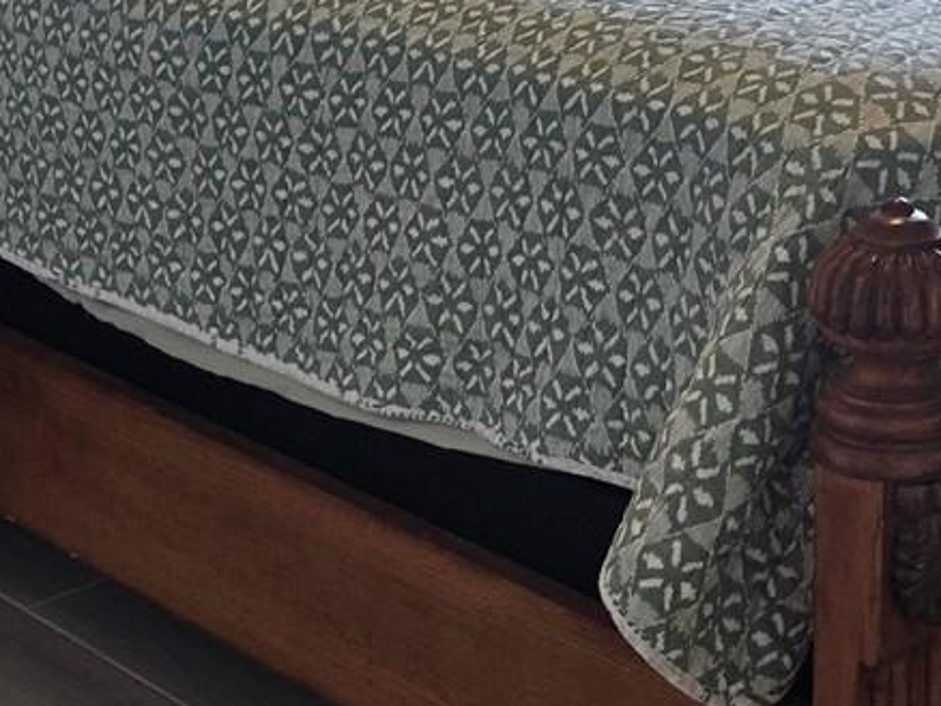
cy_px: -382
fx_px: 2285
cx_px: 887
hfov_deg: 22.6
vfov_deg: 16.0
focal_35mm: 84
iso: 80
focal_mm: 5.4
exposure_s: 1/120
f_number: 1.8
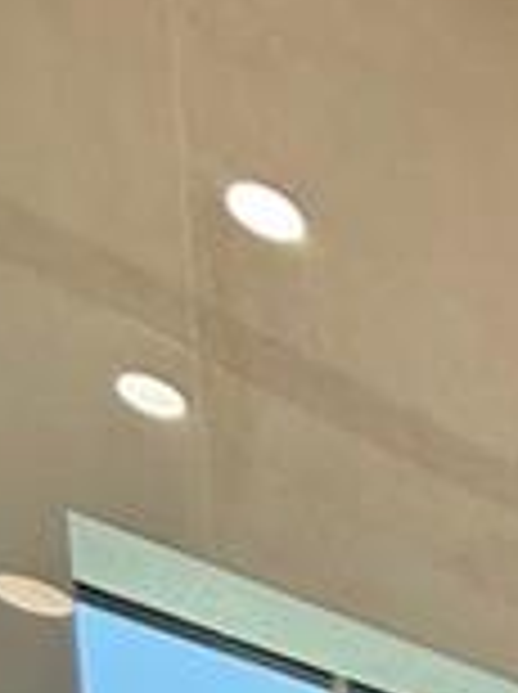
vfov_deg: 16.1
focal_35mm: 70
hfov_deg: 14.4
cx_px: 1225
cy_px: 1584
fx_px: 1401
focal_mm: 2.22
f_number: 2.2
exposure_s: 1/142
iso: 50
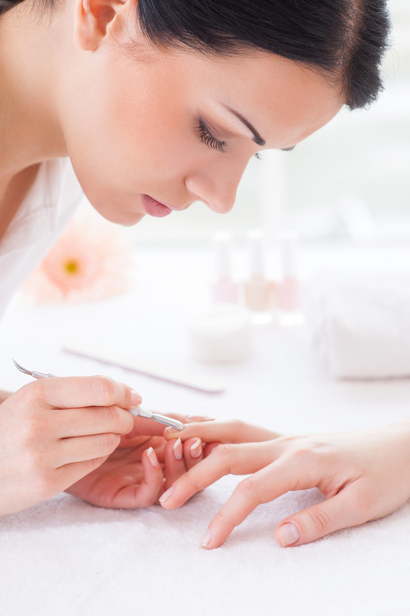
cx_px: 205
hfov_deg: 16.1
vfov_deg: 23.9
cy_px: 308
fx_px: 1454
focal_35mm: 85
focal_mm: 85
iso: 200
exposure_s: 1/100
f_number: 4.5
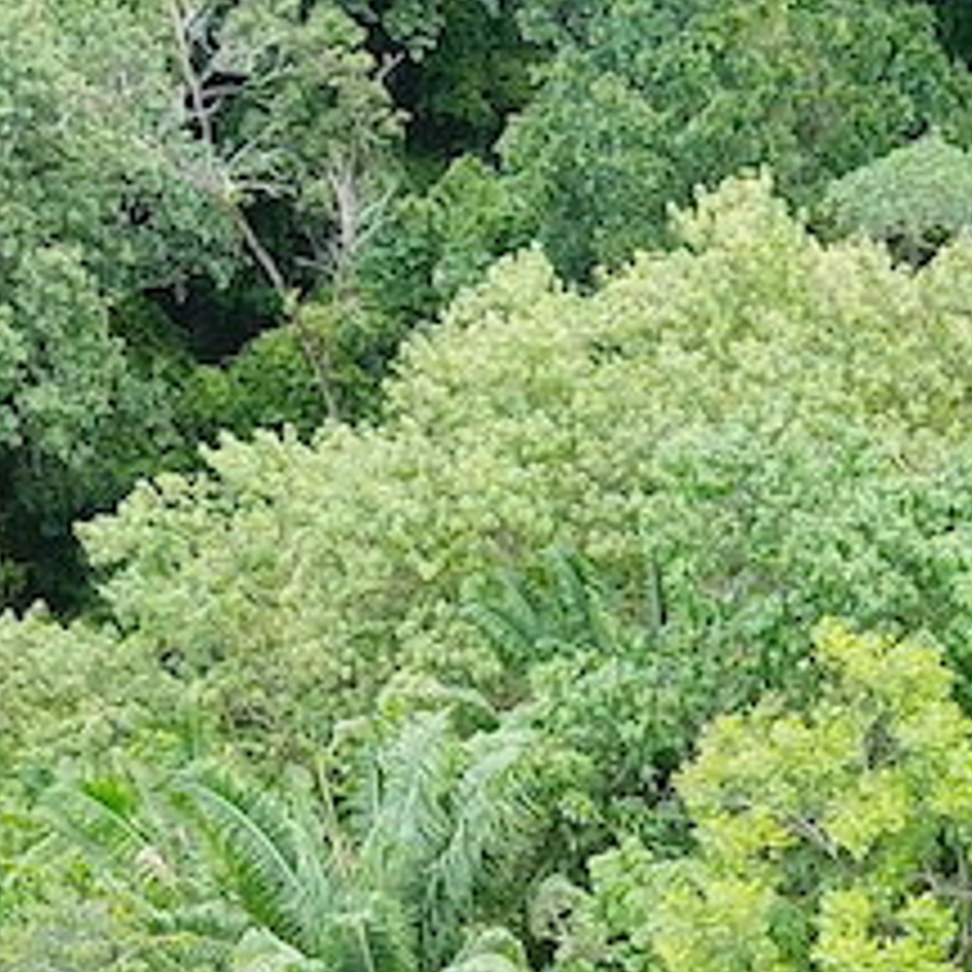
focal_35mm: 136
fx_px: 4320
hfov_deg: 12.8
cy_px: 1548
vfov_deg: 12.1
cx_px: 806
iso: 100
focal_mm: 4.73
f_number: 2.2
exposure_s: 1/192
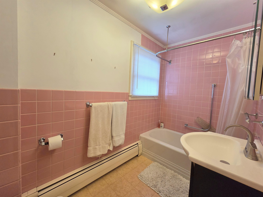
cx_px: 132
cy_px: 98
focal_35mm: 13
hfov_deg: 106.2
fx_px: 99
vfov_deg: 89.9
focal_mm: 2.2
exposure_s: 1/120
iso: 250
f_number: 2.2
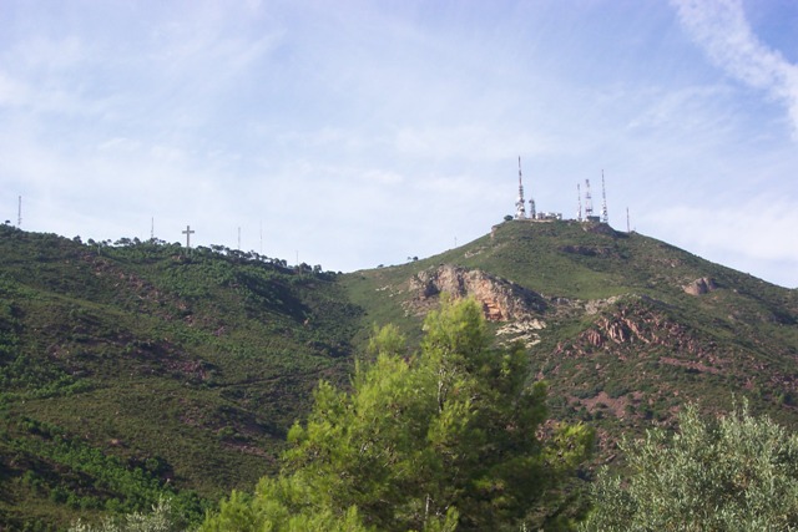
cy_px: 266
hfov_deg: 31.9
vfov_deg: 21.6
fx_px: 1397
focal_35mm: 63
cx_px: 399
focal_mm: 13.3
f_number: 6.7
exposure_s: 1/350
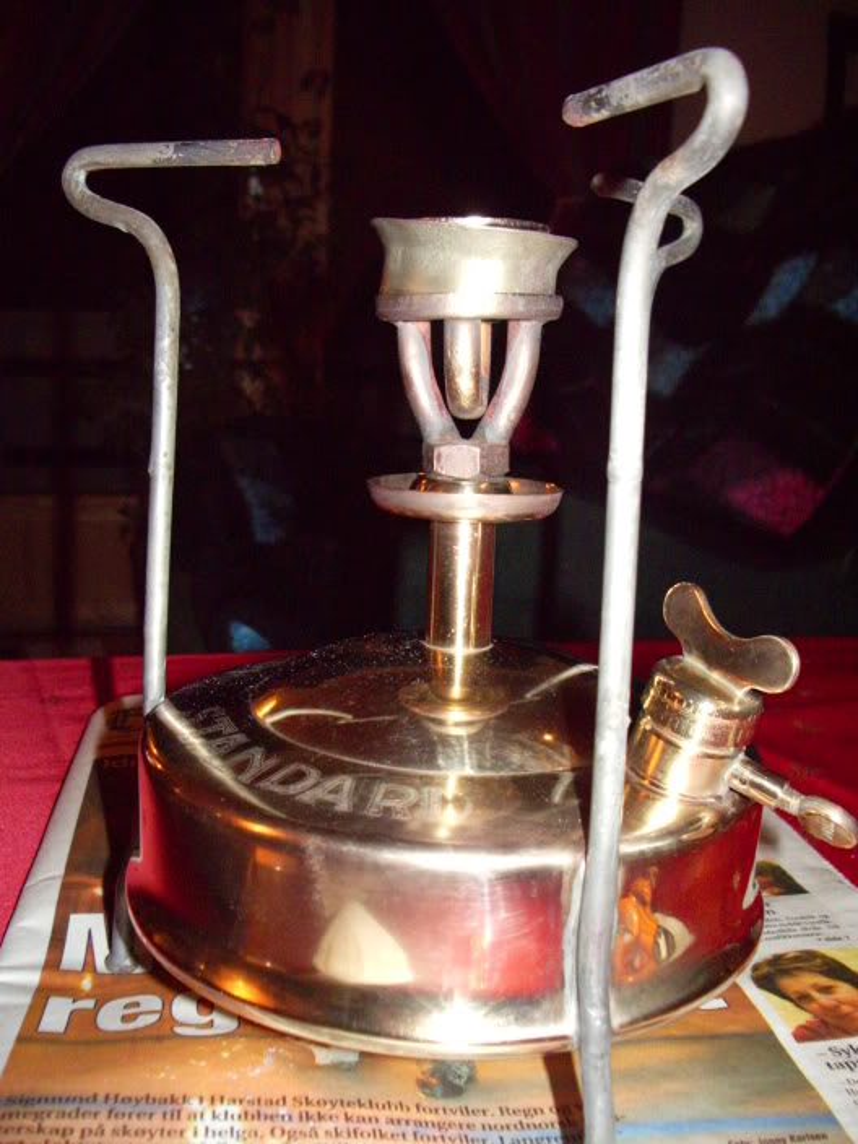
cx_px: 429
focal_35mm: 35
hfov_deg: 40.7
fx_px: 1157
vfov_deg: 52.6
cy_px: 572
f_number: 2.6
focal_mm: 5.8
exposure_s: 1/40
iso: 400
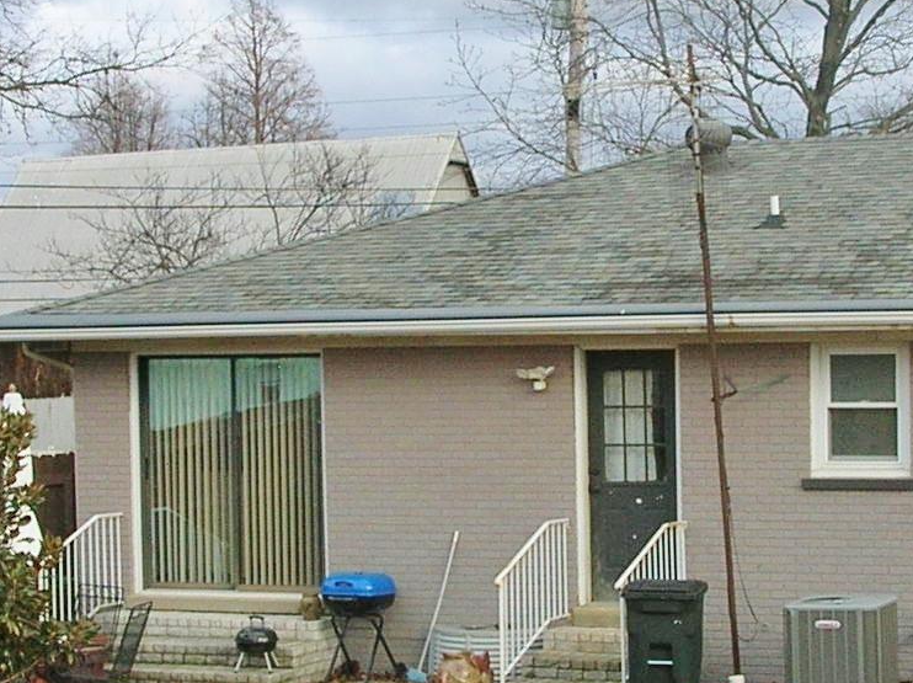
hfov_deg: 17.7
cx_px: 671
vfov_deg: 13.3
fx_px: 2925
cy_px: 388
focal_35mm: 111
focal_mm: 6
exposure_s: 1/251
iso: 50
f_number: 3.7
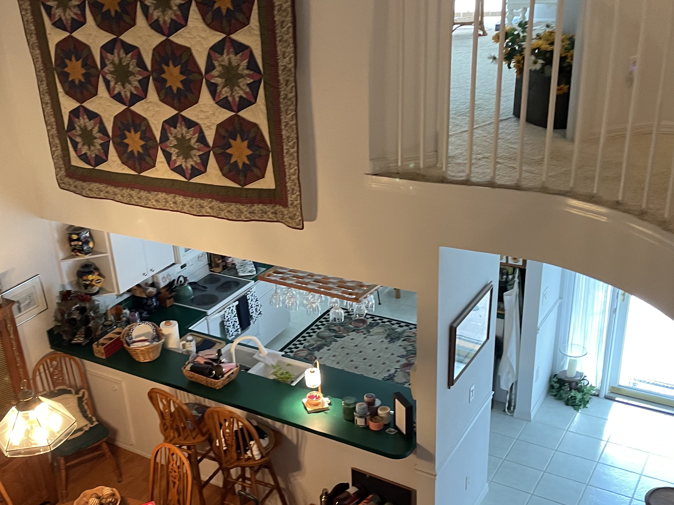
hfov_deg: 46.2
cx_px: 236
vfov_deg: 35.9
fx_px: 779
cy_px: 295
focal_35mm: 40
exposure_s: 1/60
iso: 200
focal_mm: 4.2
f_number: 1.6
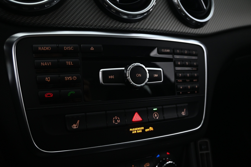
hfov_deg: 61.9
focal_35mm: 30
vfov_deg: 43.6
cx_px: 126
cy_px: 84
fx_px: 209
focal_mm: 20
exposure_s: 1/13
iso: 1600
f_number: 3.8
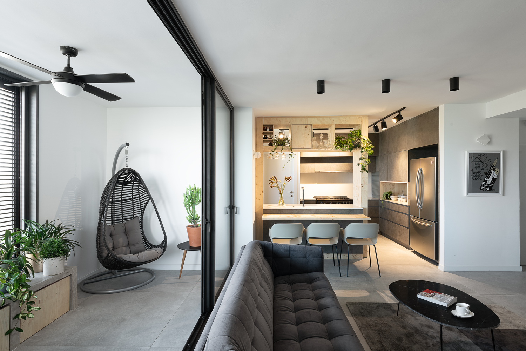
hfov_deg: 84.0
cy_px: 176
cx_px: 263
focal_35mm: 20
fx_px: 292
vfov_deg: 61.9
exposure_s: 1.3
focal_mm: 20
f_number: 11
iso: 200
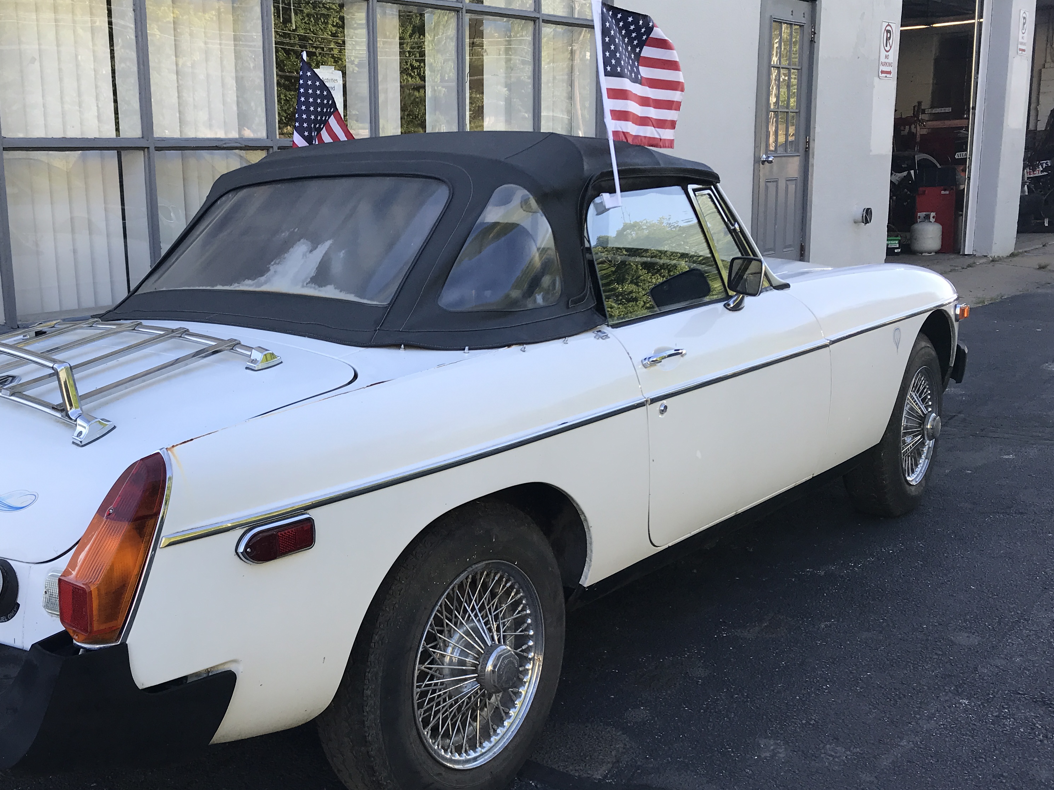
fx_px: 1157
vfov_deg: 37.7
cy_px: 423
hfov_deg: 48.3
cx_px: 363
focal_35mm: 38
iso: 20
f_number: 1.8
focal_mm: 3.99
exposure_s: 1/327
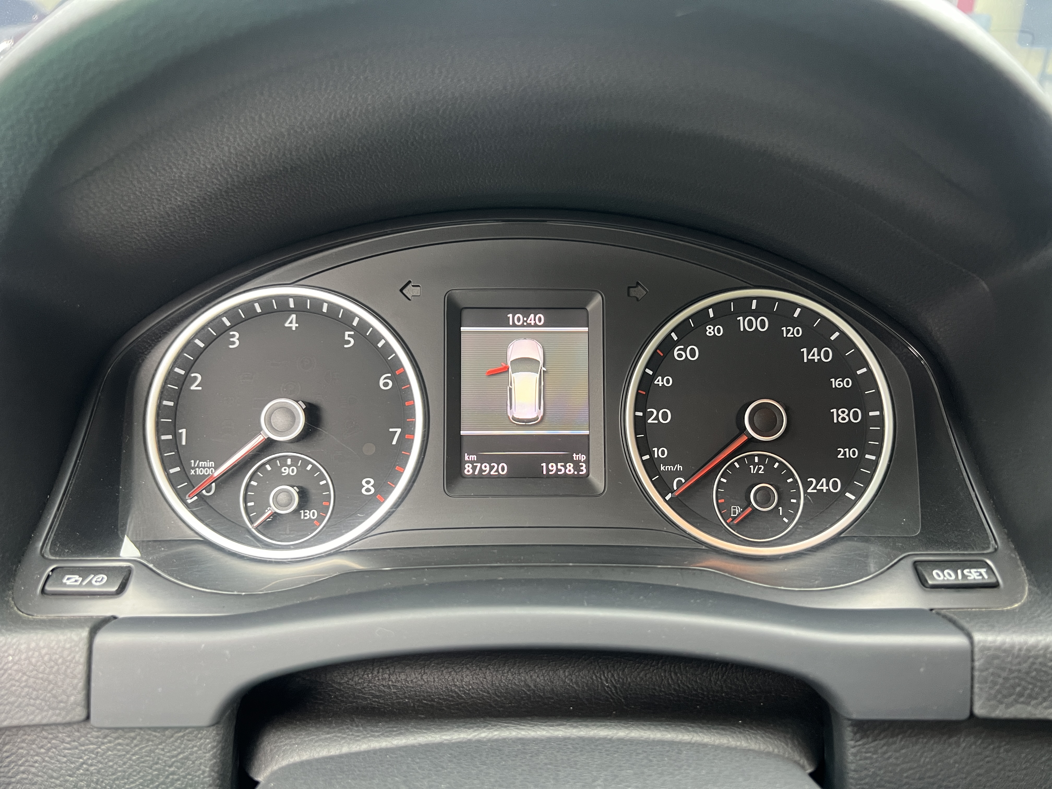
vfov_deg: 53.1
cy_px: 394
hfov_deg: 67.3
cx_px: 526
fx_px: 790
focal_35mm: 26
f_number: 1.5
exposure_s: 1/49
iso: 250
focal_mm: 5.7
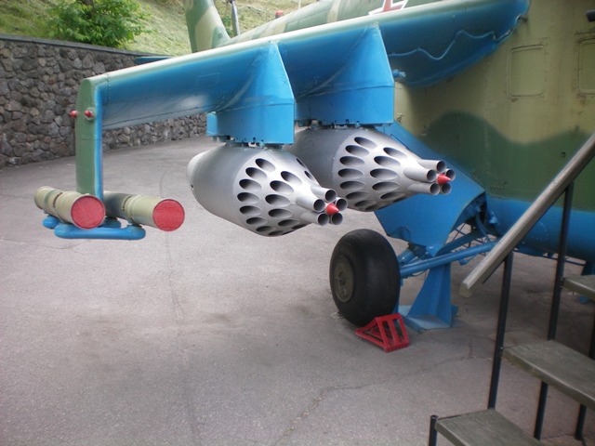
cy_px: 223
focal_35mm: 38
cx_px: 298
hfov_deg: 49.0
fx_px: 653
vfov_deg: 37.7
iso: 64
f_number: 3.1
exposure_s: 1/200
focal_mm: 6.3
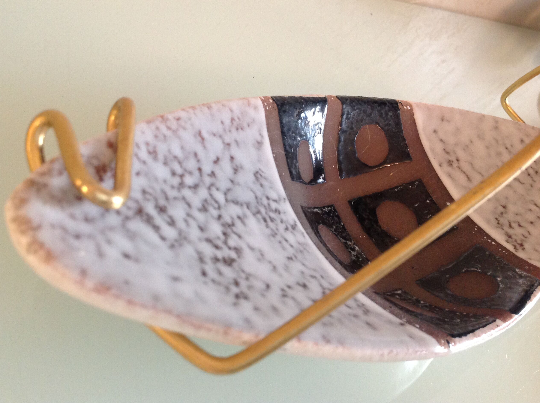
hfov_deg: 51.4
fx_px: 561
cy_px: 203
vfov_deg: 39.6
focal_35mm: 36
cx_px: 263
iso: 250
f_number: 2.4
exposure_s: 1/15
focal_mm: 4.28
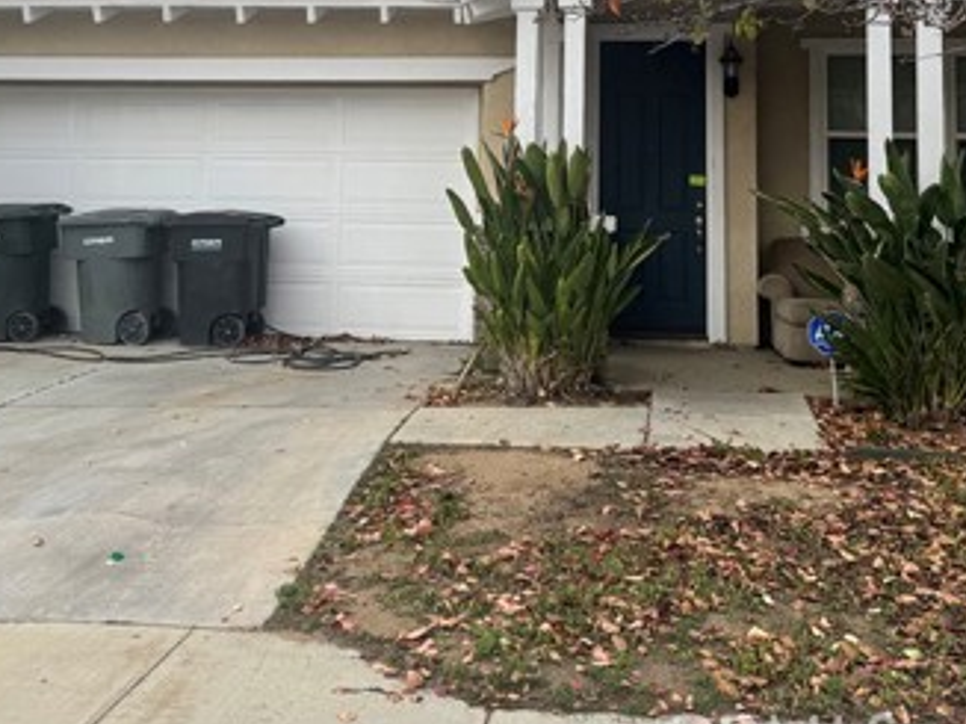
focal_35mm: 47
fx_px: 1311
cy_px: 74
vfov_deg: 29.6
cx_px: 479
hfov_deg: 40.4
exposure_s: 1/2959
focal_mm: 6.76
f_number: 1.78
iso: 80
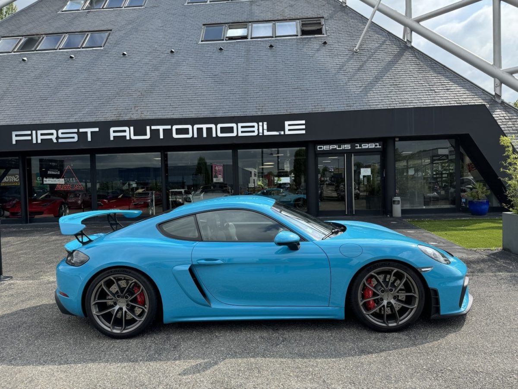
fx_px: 359
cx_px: 259
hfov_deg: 71.6
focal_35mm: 24
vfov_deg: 56.8
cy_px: 194
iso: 80
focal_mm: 6.76
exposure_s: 1/1923
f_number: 1.78
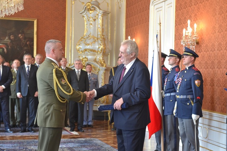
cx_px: 114
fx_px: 520
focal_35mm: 82
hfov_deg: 24.6
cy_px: 76
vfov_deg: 16.5
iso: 800
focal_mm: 55
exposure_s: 1/80
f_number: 4.5
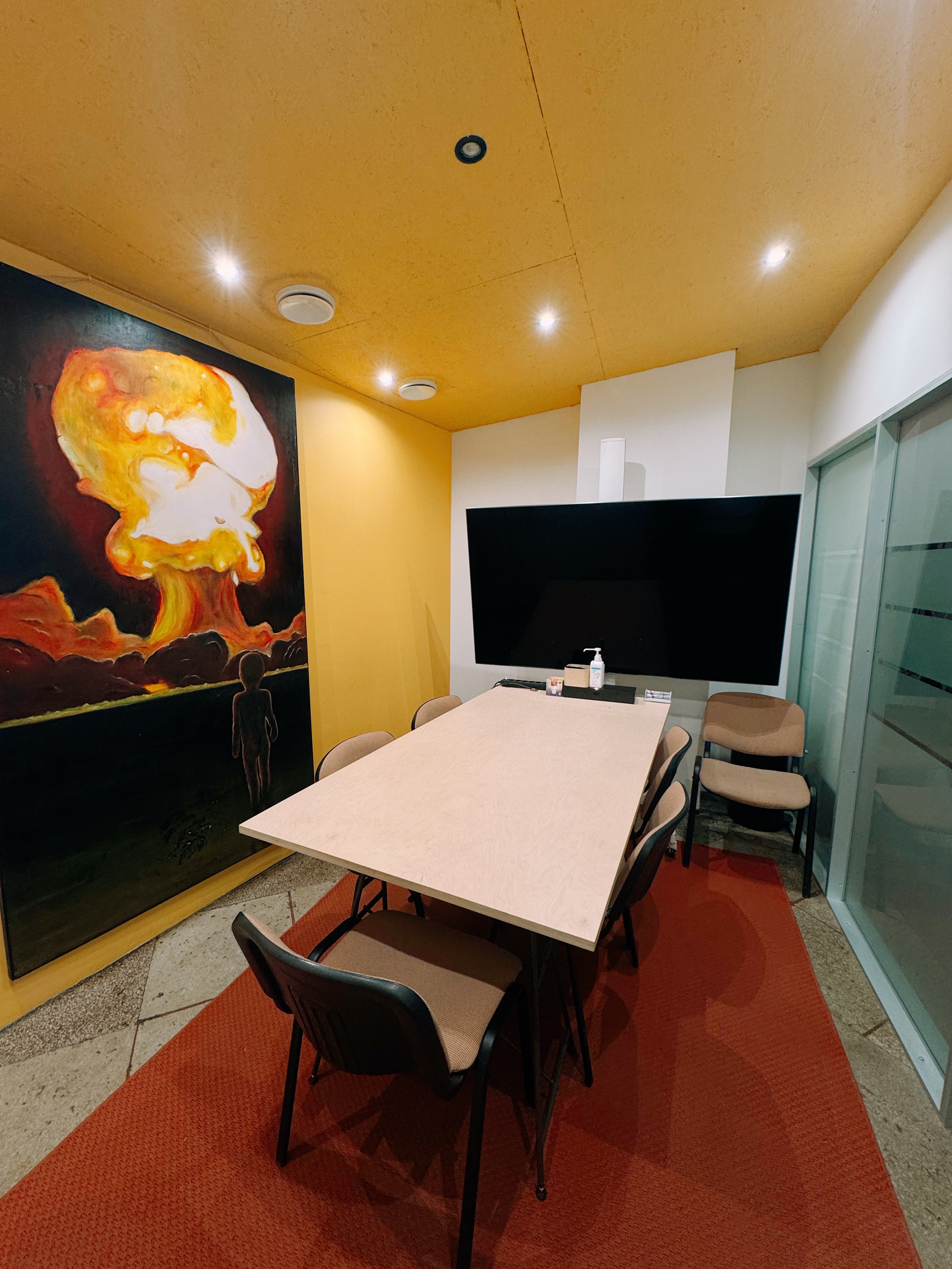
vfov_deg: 102.1
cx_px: 476
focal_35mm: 14
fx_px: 513
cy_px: 634
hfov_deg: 85.7
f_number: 2.2
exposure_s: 1/100
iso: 160
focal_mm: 2.22
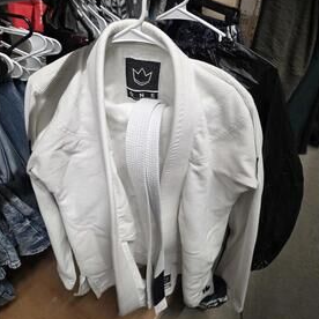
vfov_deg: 57.3
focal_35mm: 28
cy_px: 165
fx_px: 292
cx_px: 160
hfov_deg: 57.3
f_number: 1.7
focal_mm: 6.3
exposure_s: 1/120
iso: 400
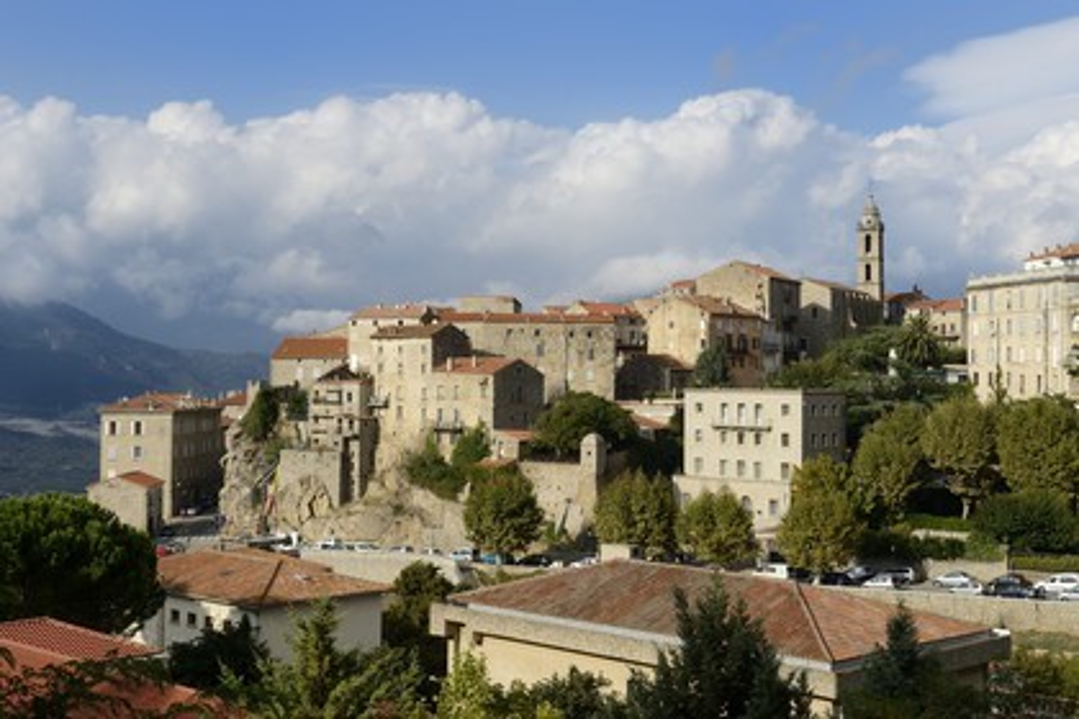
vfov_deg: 27.0
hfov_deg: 39.6
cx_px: 540
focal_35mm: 50
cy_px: 360
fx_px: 1498
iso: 200
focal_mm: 50
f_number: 13
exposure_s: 1/250
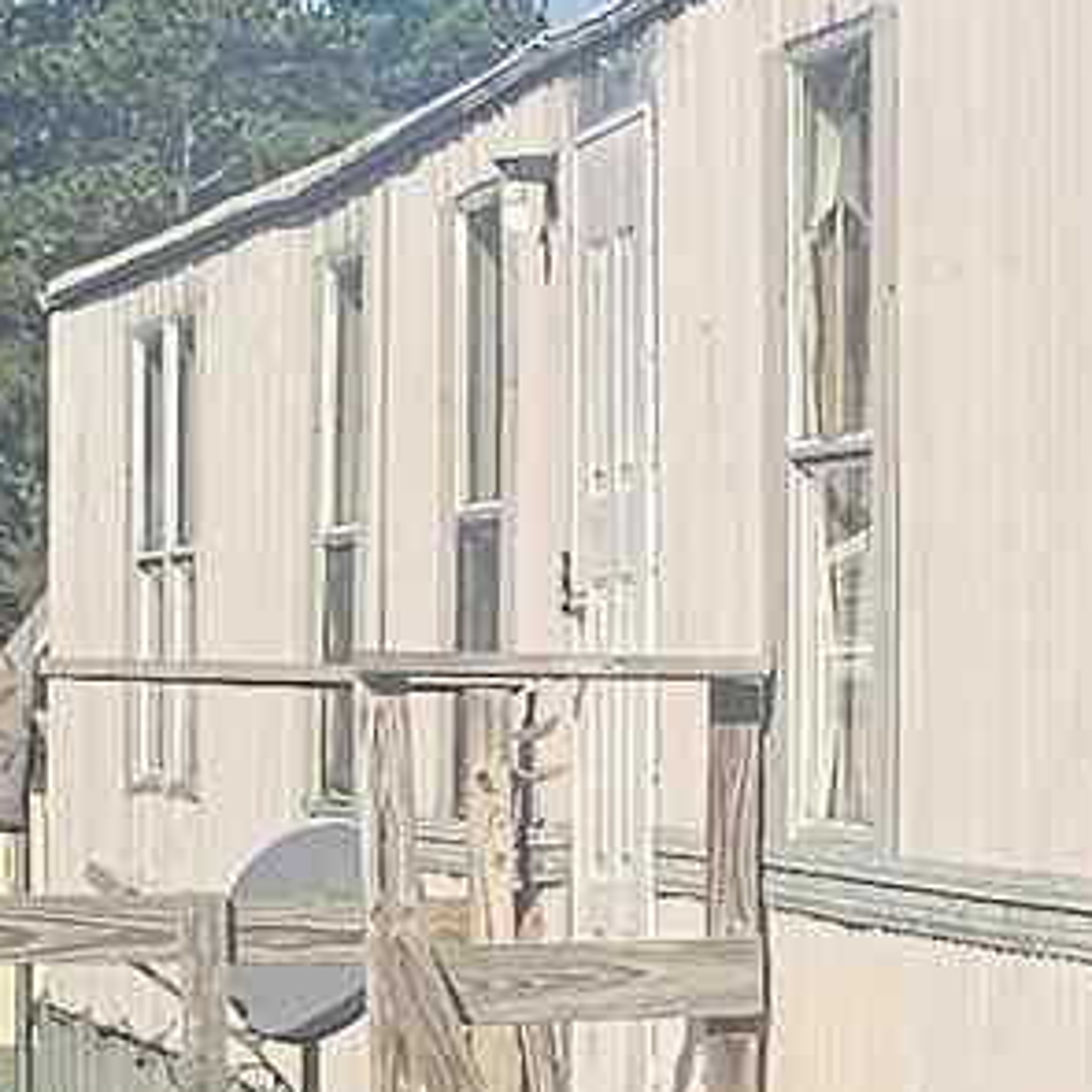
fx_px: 7566
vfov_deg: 8.1
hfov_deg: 7.8
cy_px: 1499
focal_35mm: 212
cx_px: 2443
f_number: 1.7
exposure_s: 1/1053
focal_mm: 6.3
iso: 20
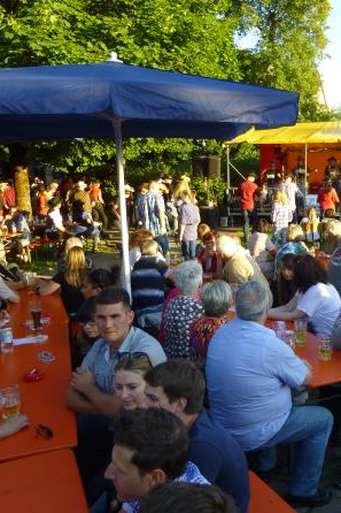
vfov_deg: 54.5
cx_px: 311
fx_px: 498
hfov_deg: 35.4
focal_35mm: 35
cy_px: 256
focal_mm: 4.5
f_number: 3.1
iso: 100
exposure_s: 1/125
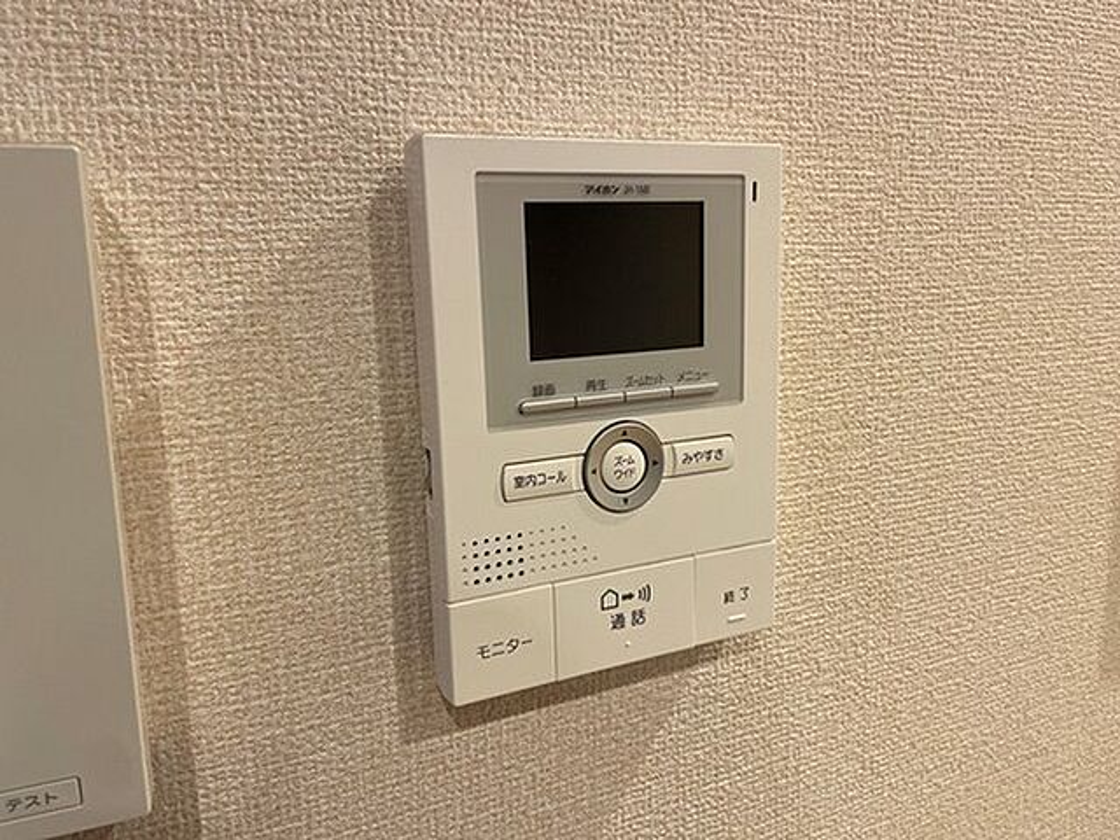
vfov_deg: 53.1
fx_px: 841
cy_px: 420
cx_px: 560
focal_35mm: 26
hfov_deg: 67.3
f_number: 1.6
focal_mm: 4.2
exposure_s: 1/60
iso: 64
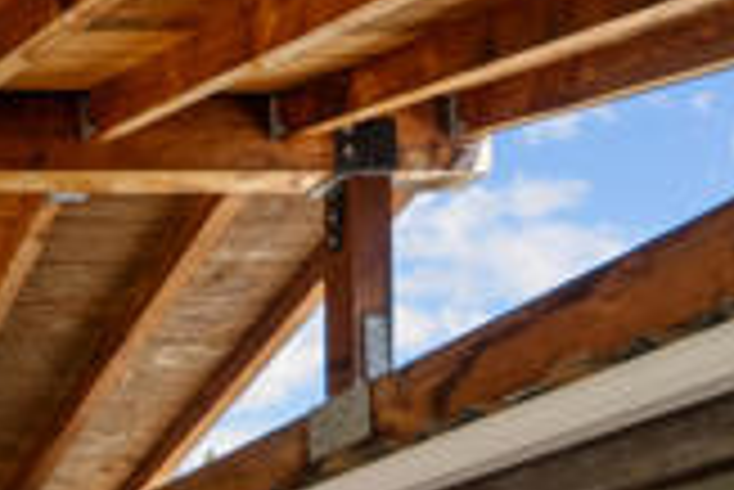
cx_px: -486
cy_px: 816
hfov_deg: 24.0
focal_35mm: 55
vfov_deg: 19.8
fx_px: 1122
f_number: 9
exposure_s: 1/25
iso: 100
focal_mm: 14
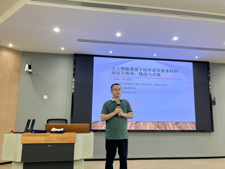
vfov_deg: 49.7
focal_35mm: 28
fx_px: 182
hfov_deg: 63.4
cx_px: 112
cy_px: 84
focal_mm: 3.99
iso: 50
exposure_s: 1/50
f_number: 1.8
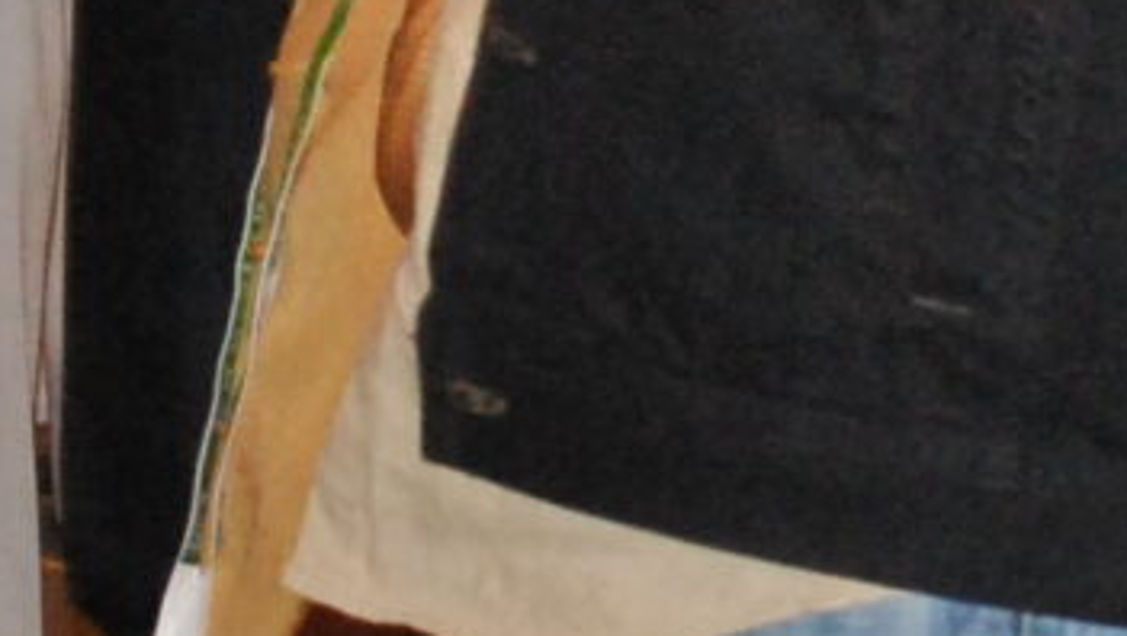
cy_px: -270
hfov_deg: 5.8
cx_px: 1352
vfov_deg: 3.3
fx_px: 10975
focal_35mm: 367
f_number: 7.1
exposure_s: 1/60
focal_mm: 32
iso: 800
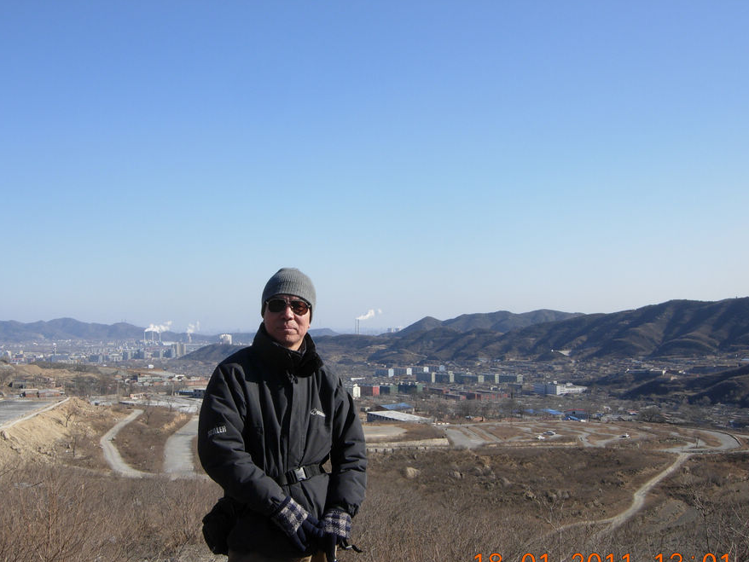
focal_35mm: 41
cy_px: 311
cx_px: 342
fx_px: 887
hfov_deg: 45.7
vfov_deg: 35.1
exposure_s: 1/342
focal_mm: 7.5
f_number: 6.1
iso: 50
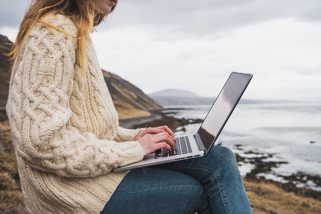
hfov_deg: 41.1
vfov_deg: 28.1
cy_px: 107
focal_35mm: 48
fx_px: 428
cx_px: 160
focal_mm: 32
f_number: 4
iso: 100
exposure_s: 1/250
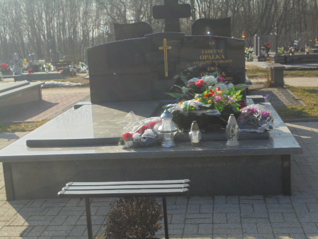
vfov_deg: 26.1
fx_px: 514
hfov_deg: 34.3
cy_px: 120
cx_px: 159
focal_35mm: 56
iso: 100
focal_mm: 10.1
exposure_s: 1/400
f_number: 5.2
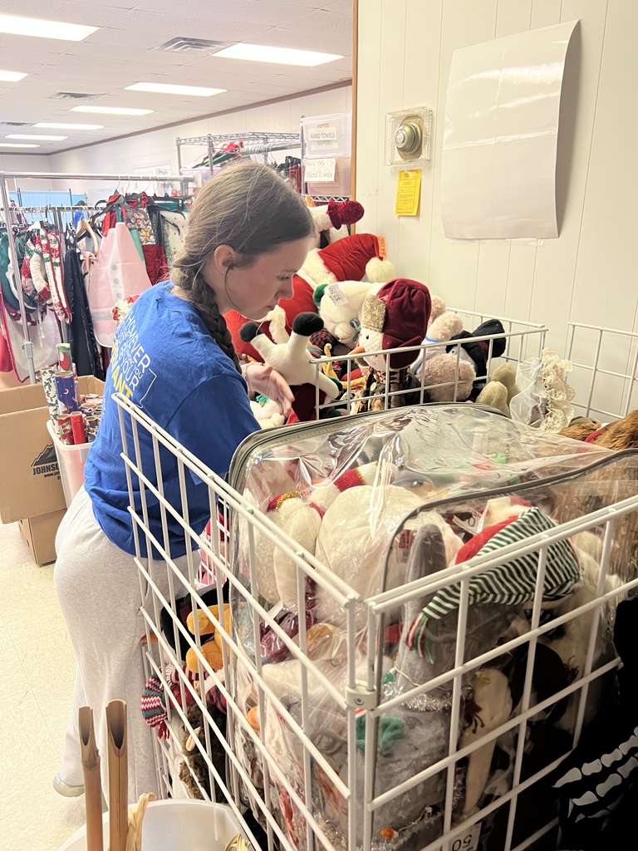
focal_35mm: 26
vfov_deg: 67.3
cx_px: 319
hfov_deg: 53.1
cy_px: 426
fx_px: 639
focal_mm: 5.7
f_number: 1.5
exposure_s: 1/60
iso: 125
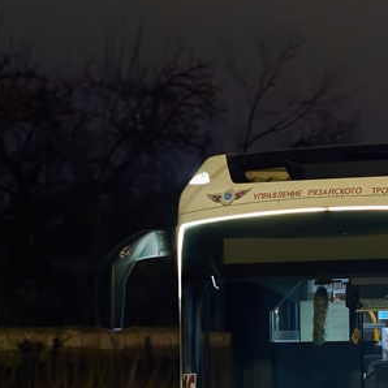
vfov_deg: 8.2
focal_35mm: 214
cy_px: 167
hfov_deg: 8.1
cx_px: 533
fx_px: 2714
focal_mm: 50
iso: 6400
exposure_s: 1/125
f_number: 2.5
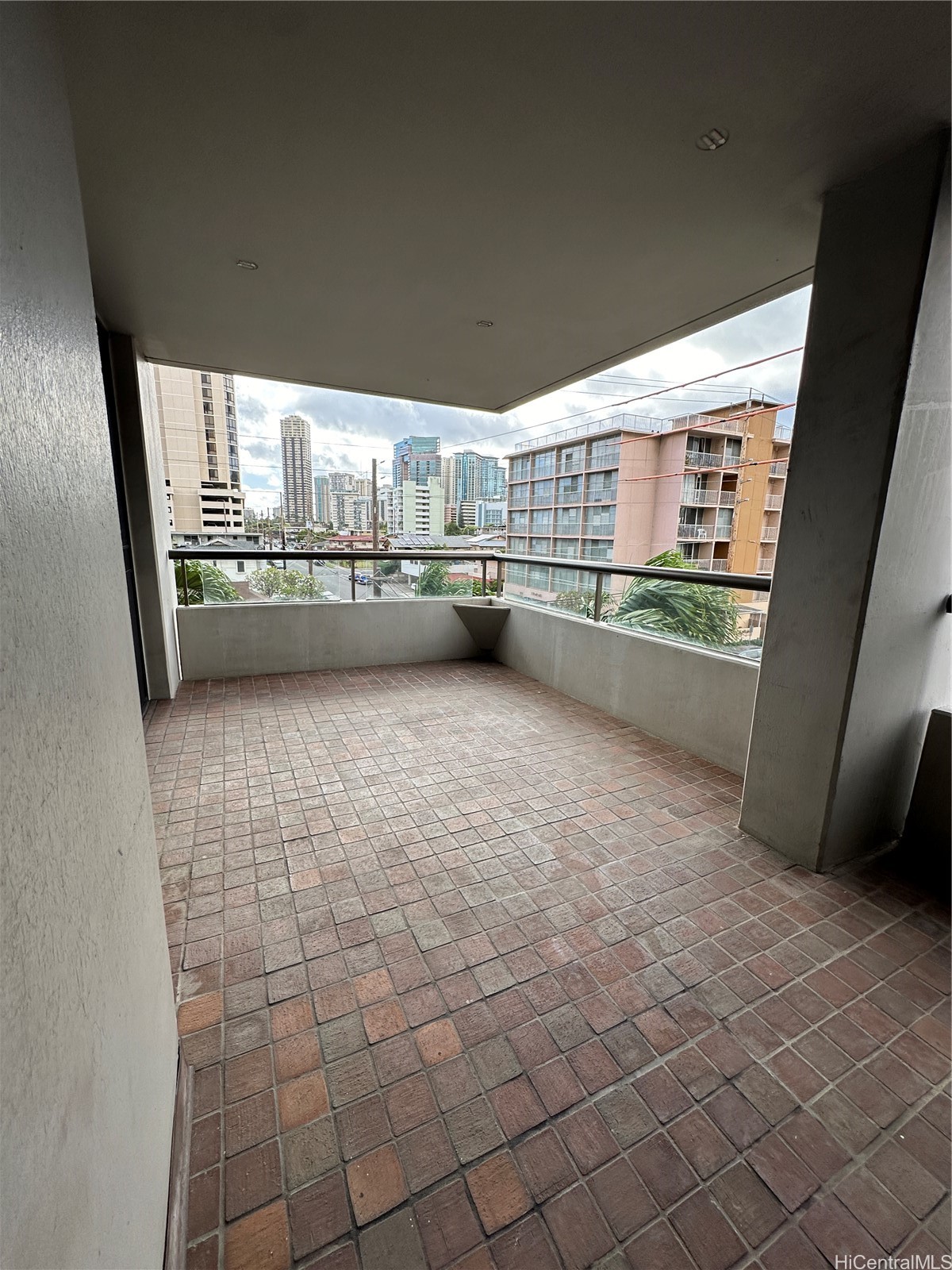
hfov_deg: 85.7
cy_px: 635
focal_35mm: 14
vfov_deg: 102.1
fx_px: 513
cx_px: 476
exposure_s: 1/578
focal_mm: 2.22
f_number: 2.2
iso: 40
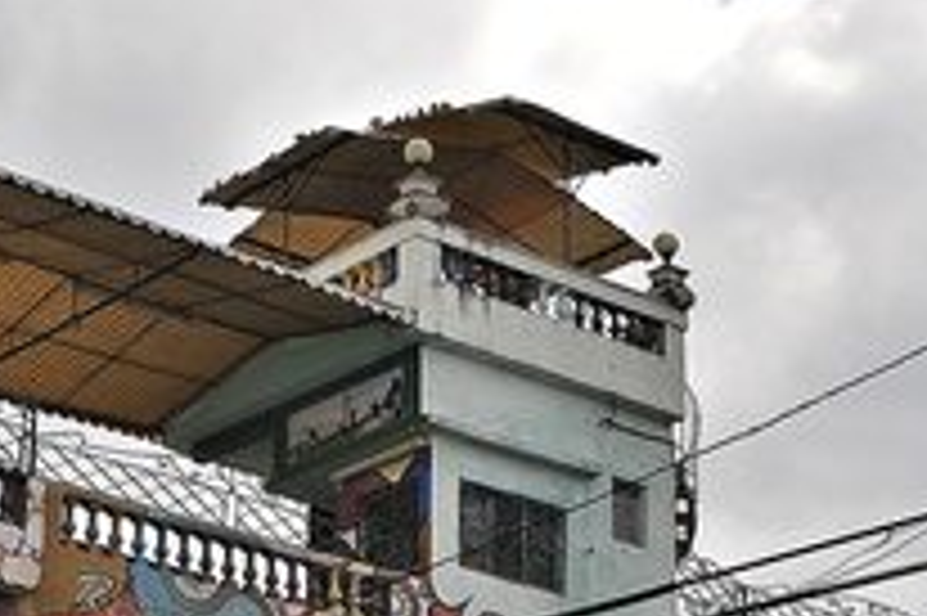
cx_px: 310
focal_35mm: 96
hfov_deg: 21.2
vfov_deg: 14.2
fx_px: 2470
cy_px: 441
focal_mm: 22
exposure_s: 1/250
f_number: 8
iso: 200
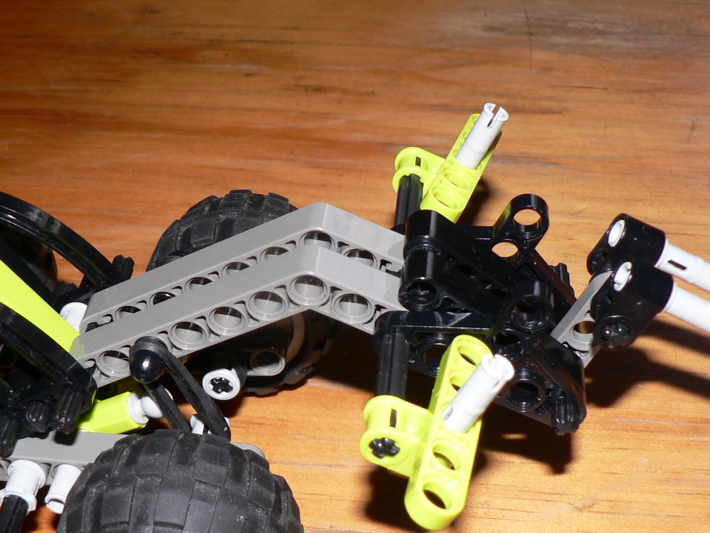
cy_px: 321
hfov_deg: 34.1
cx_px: 249
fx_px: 1148
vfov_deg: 26.0
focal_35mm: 56
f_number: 2.8
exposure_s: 1/60
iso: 80
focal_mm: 6
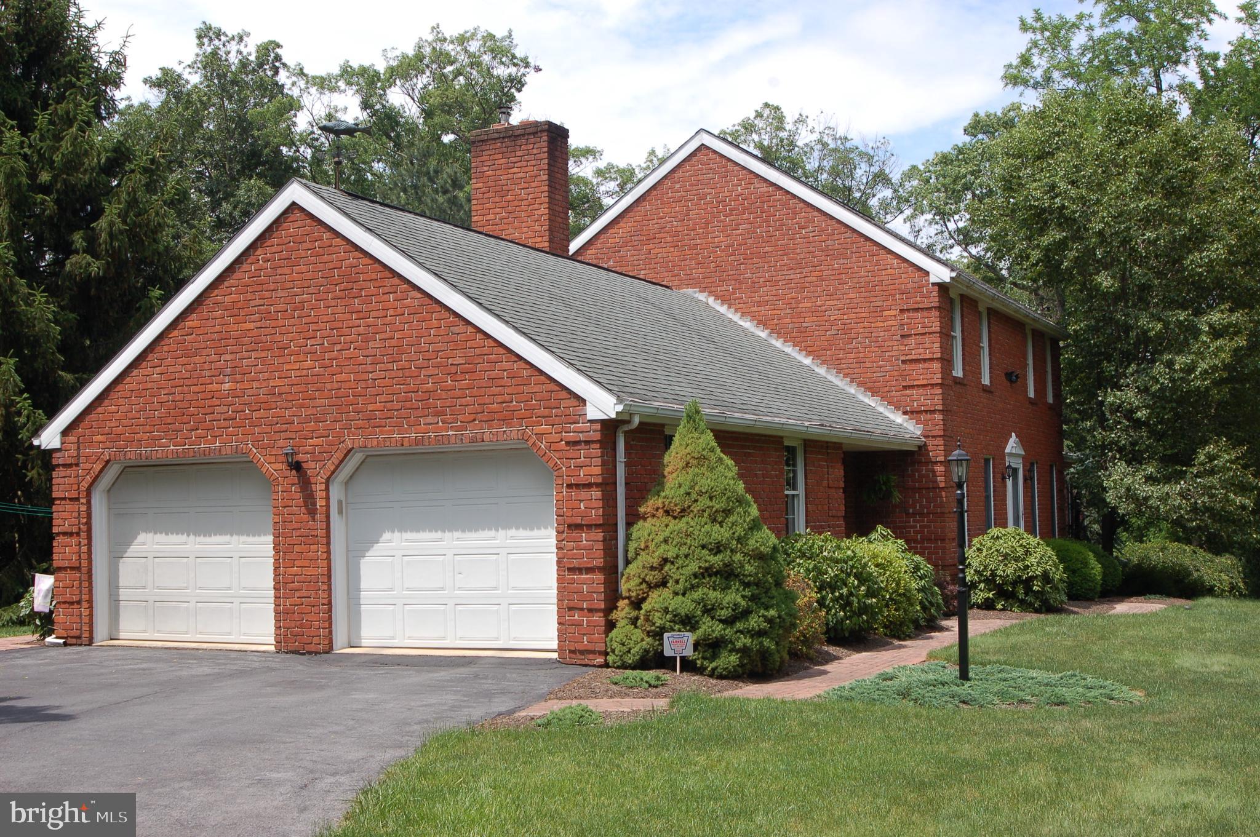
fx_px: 1468
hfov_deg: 46.4
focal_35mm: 42
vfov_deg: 31.8
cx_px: 630
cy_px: 418
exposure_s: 1/320
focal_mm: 28
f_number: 9
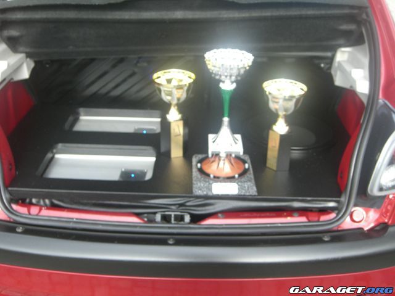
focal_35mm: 38
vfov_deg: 37.7
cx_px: 198
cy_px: 148
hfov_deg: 49.0
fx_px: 434
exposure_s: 1/125
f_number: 2.8
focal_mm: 7.9
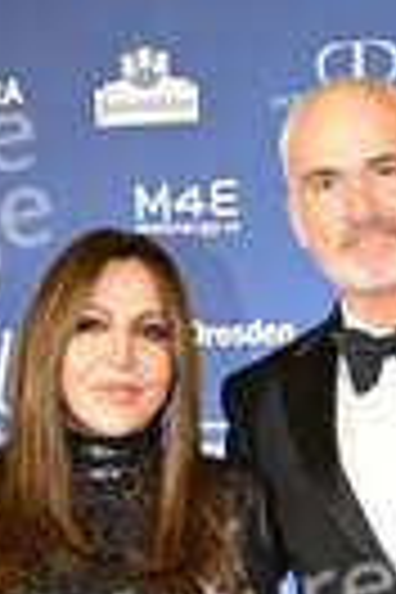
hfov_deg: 14.7
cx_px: 310
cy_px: 896
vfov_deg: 19.2
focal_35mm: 93
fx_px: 1526
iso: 4000
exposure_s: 1/200
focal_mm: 30.5
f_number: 5.6
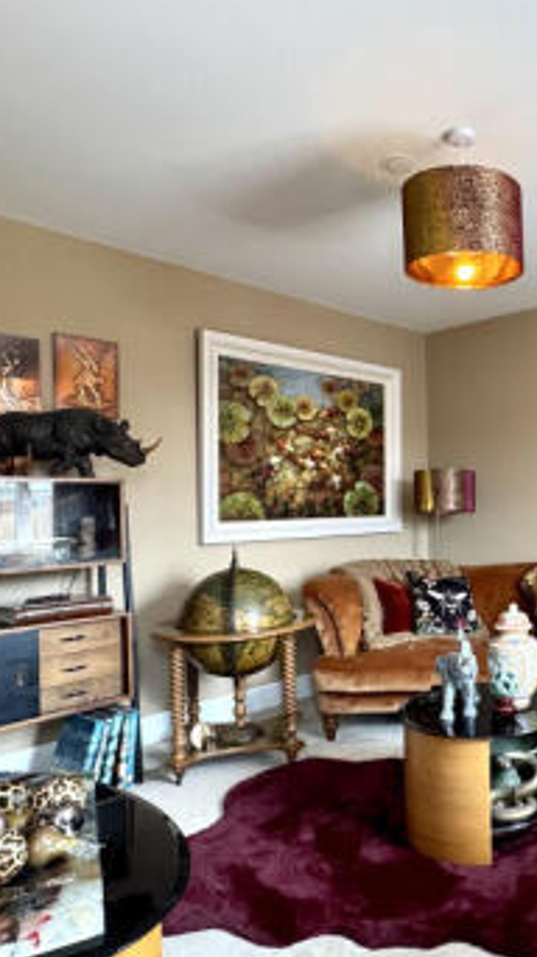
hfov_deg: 40.2
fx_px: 659
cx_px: 508
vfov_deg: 71.9
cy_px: 502
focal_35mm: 26
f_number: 2.2
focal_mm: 2.22
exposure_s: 1/99
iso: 250
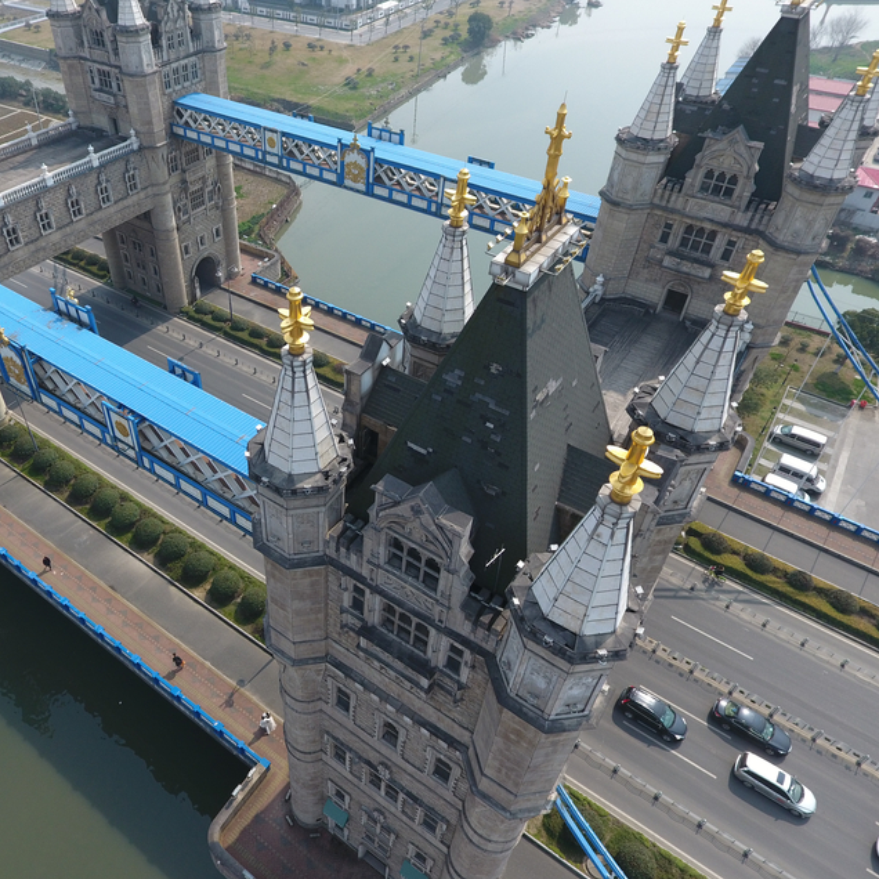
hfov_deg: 61.8
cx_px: 312
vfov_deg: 62.9
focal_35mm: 25
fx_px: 718
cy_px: 421
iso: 100
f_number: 2.8
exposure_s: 1/654
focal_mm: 3.61
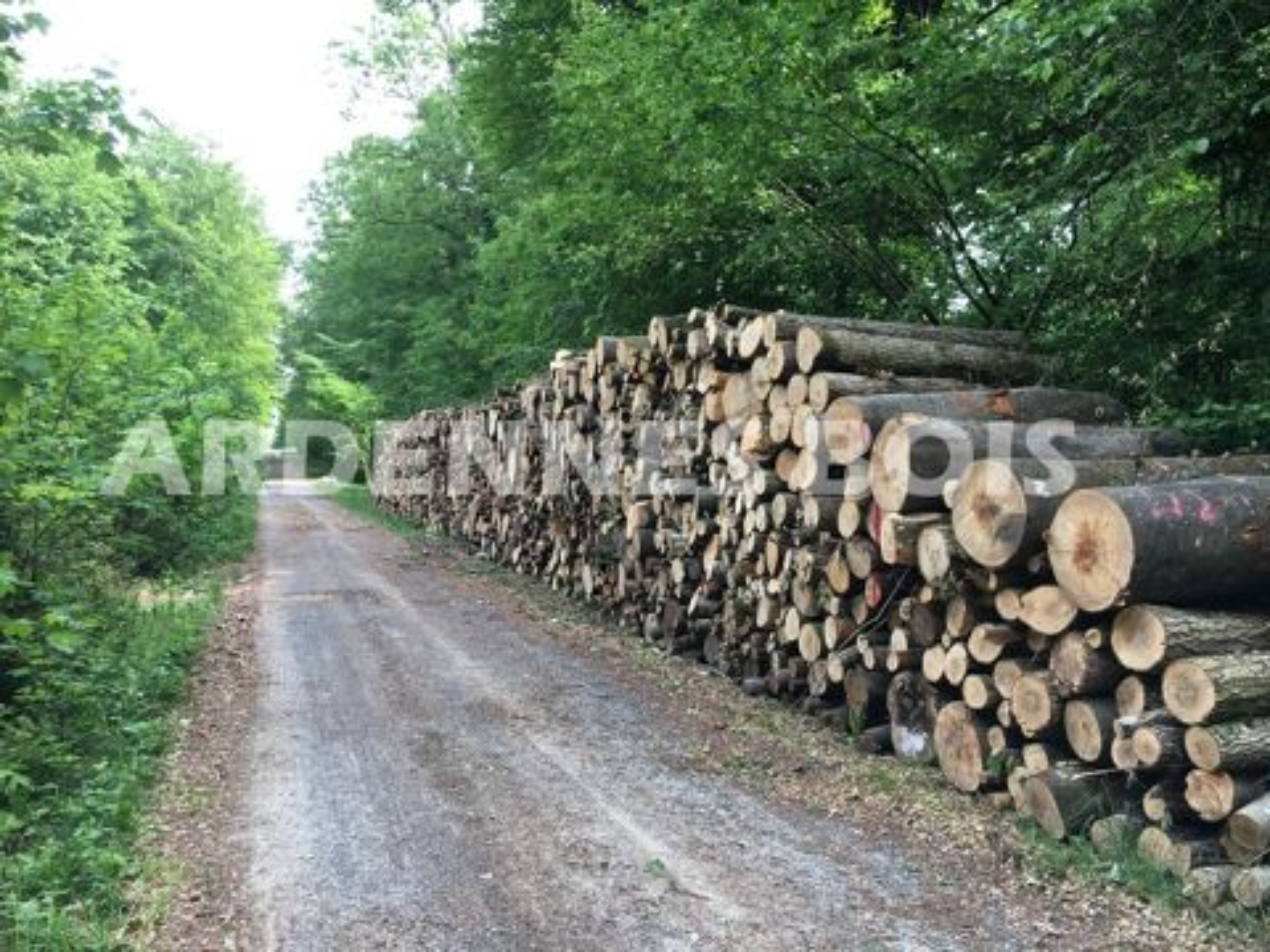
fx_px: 1064
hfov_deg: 61.7
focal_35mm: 29
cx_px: 635
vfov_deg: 48.2
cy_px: 476
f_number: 2.2
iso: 25
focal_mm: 4.15
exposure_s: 1/100
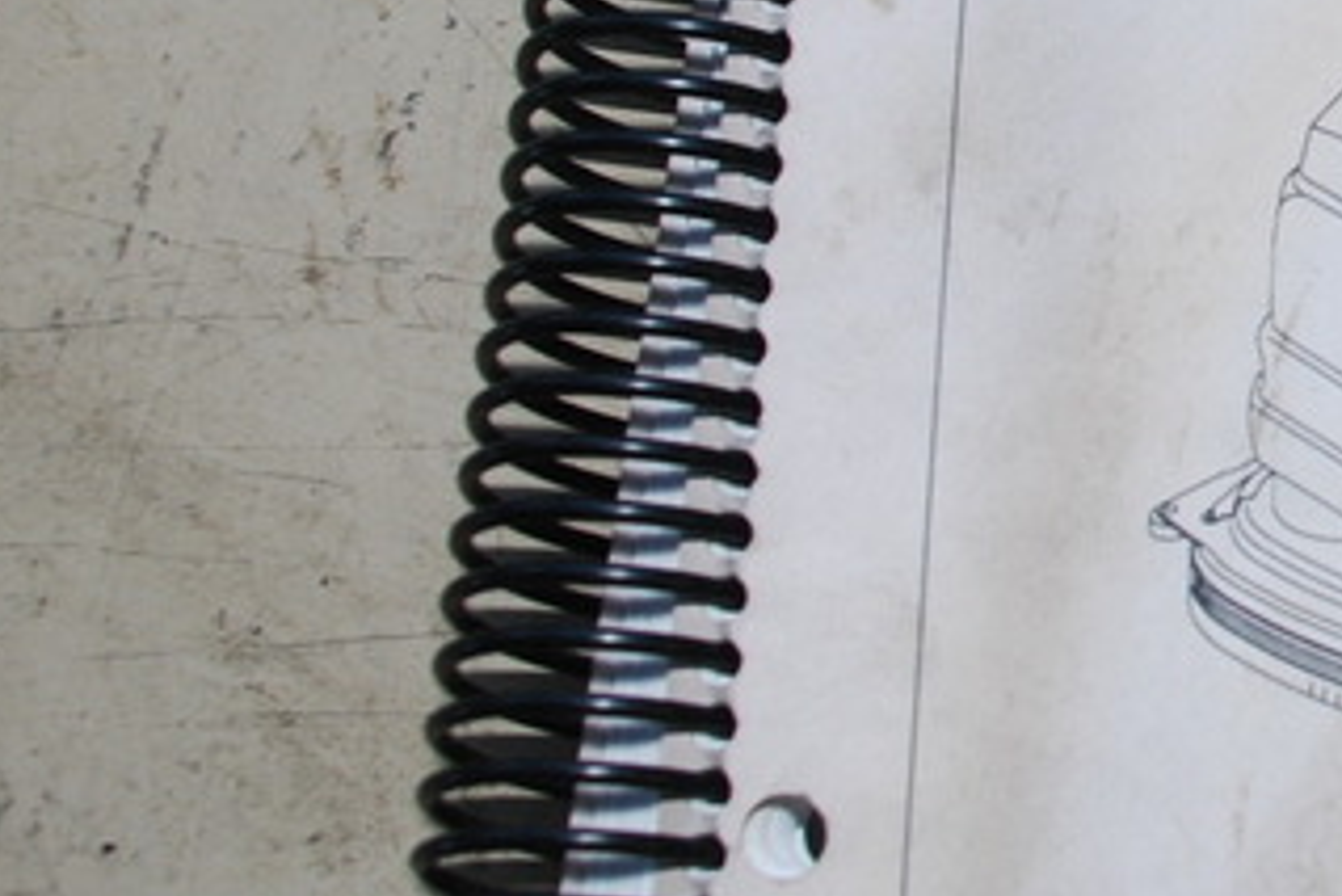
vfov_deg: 12.7
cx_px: 1855
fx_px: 3953
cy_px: -48
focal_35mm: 106
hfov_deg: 17.7
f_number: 5
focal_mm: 22
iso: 200
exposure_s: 1/60
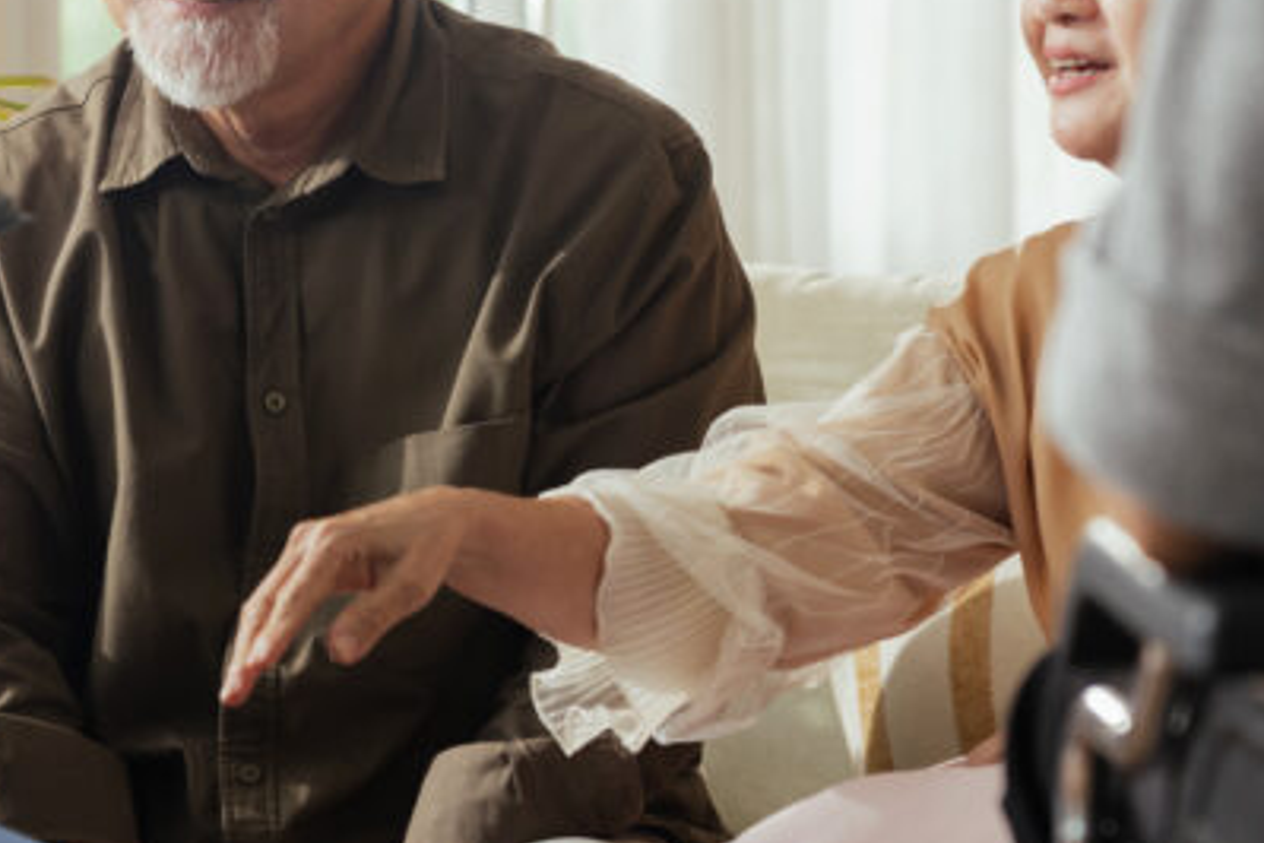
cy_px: 325
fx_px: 5582
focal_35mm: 159
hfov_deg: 12.8
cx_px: 57
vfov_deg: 8.6
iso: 640
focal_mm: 62
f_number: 2.8
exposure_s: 1/500
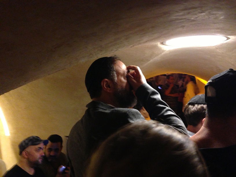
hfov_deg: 55.4
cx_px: 118
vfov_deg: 42.9
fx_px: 225
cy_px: 88
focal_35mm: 33
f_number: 2.4
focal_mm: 4.13
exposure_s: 1/20
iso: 500
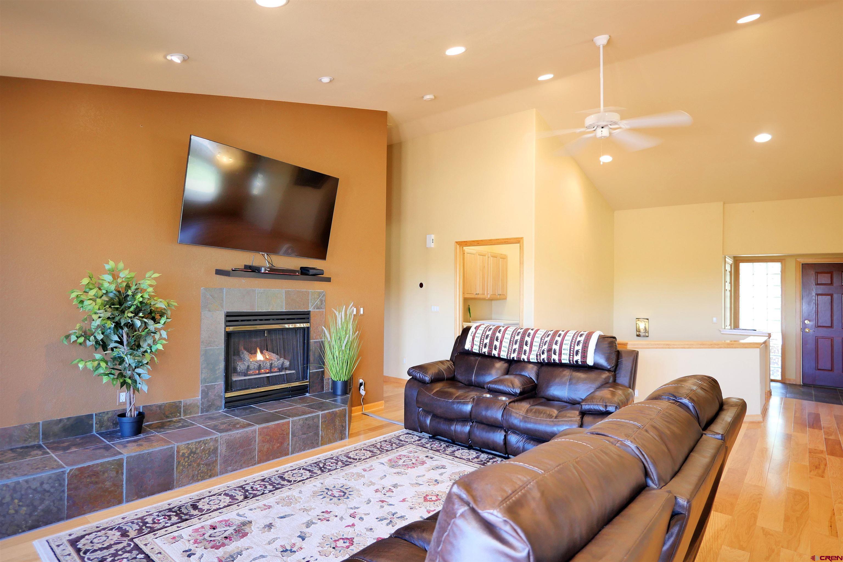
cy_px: 281
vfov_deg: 67.4
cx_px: 422
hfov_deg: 90.0
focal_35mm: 18
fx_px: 421
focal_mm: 9
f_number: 1.7
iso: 800
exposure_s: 1/25
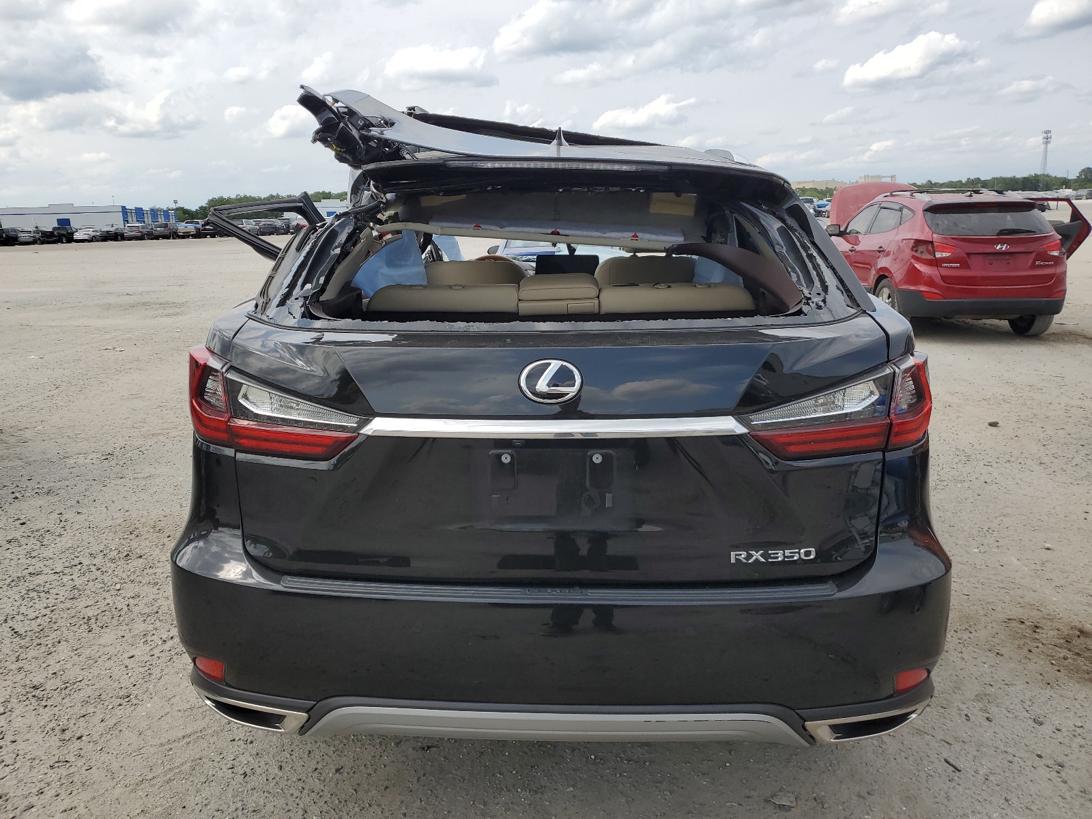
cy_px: 410
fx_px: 820
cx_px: 546
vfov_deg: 53.1
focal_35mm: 26
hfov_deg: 67.3
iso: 50
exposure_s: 1/2500
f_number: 1.5
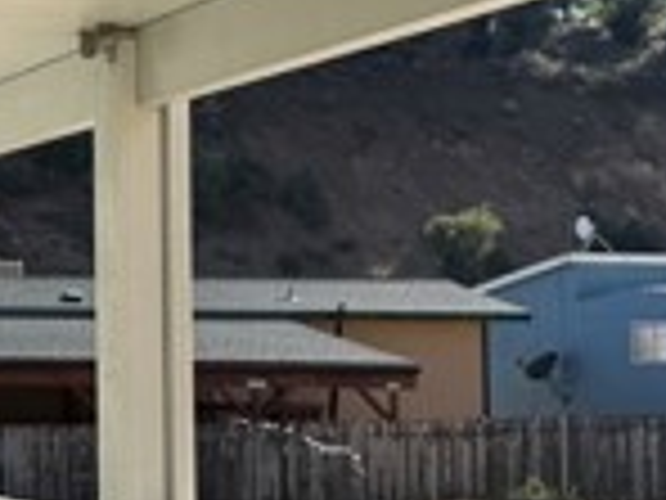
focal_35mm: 104
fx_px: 2001
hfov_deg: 16.7
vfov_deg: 14.2
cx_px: -414
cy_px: 230
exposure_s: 1/2506
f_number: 1.78
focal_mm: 6.76
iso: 80
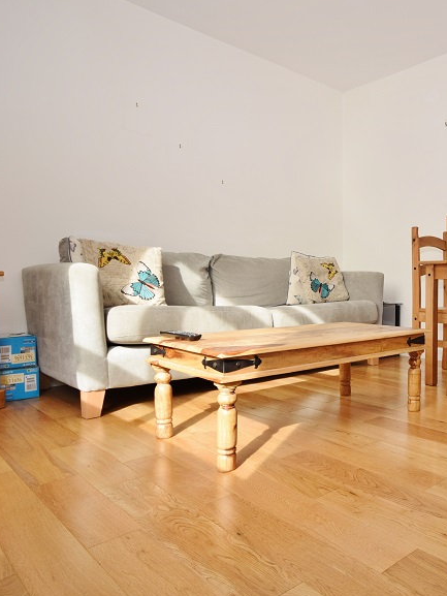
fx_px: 465
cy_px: 291
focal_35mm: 27
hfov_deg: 47.2
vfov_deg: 65.3
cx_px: 386
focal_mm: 12
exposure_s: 1/125
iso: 320
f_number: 5.6
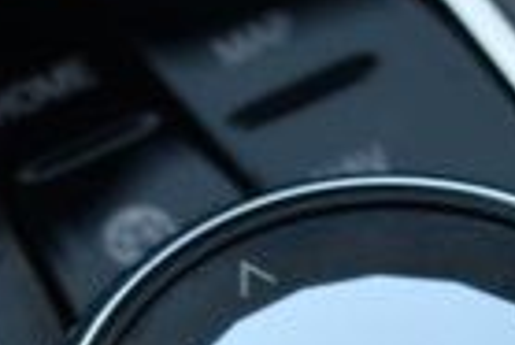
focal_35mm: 198
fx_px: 2835
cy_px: 621
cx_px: 356
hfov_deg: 10.4
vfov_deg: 6.8
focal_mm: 29
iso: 560
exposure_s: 1/250
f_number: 4.2
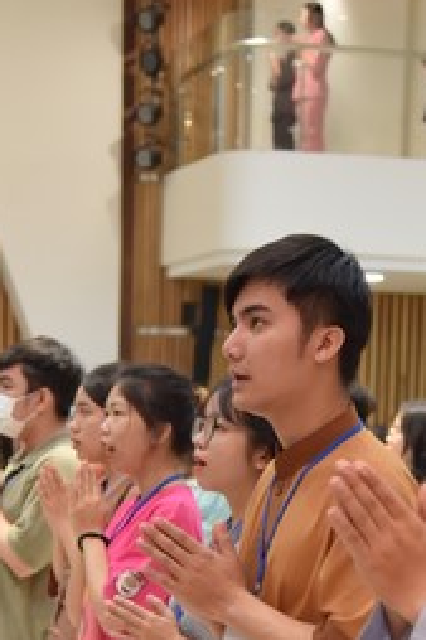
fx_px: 2186
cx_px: 214
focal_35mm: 123
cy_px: 640
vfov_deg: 16.3
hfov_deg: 11.1
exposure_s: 1/125
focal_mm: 48
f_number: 4
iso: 1250
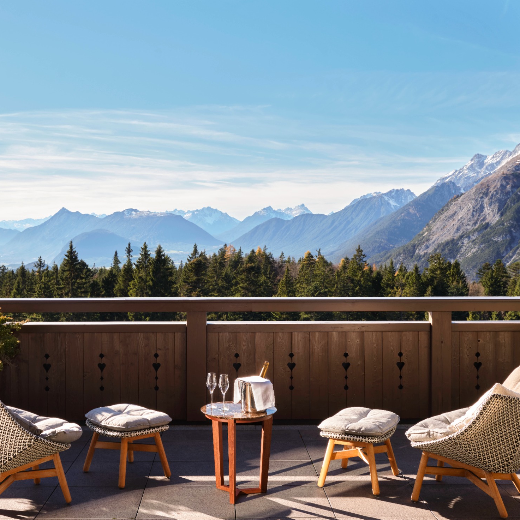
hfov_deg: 40.0
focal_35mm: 42
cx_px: 227
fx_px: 714
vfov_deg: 40.0
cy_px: 264
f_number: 16
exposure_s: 1/40
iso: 400
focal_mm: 44
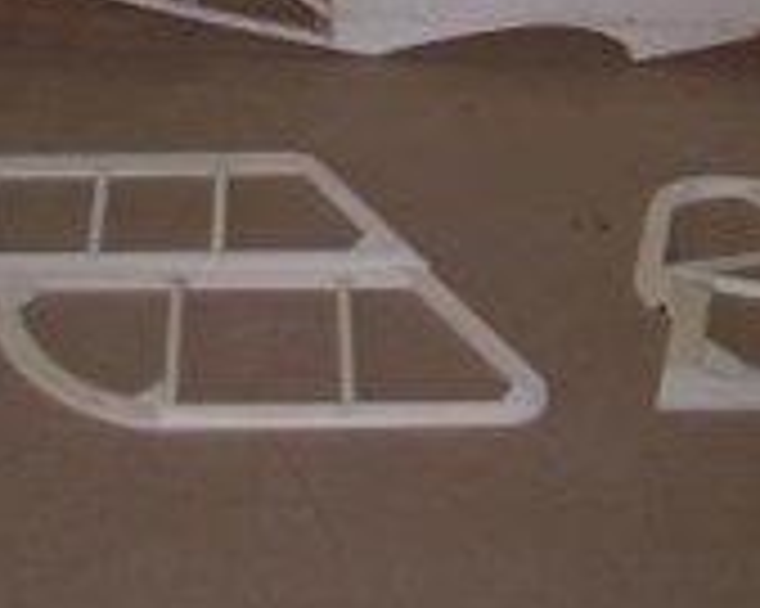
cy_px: 0
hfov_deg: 21.6
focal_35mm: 88
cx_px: 243
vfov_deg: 17.1
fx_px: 1978
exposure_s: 1/60
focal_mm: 6.3
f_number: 2.8
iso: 50
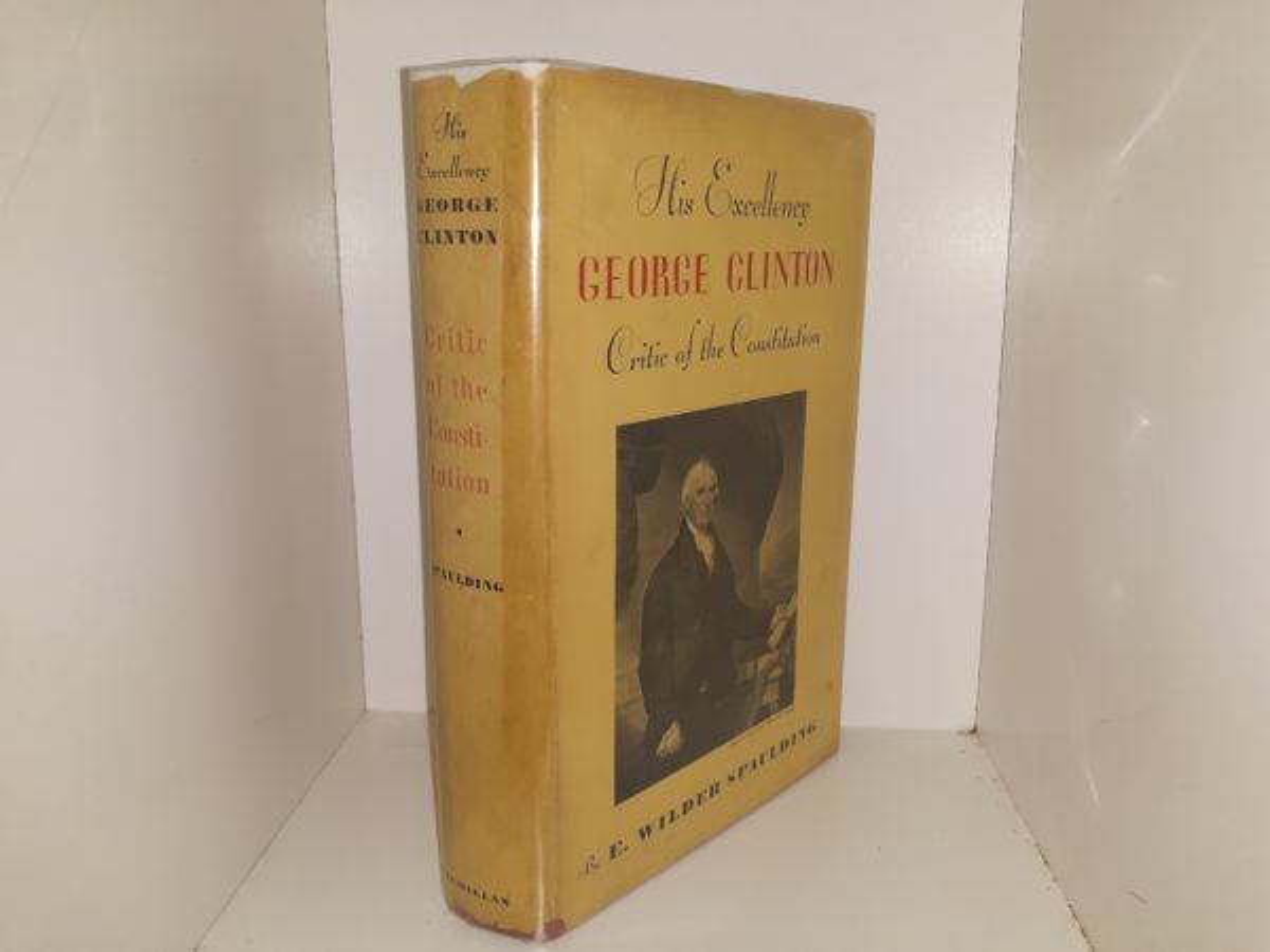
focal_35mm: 28
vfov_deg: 49.7
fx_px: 1027
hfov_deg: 63.4
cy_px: 476
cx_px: 635
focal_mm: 3.7
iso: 40
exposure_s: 1/148
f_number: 1.7
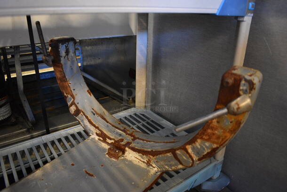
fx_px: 215
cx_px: 144
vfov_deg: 48.0
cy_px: 96
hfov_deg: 67.3
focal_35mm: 27
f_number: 3.5
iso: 2500
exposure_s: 1/30
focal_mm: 18
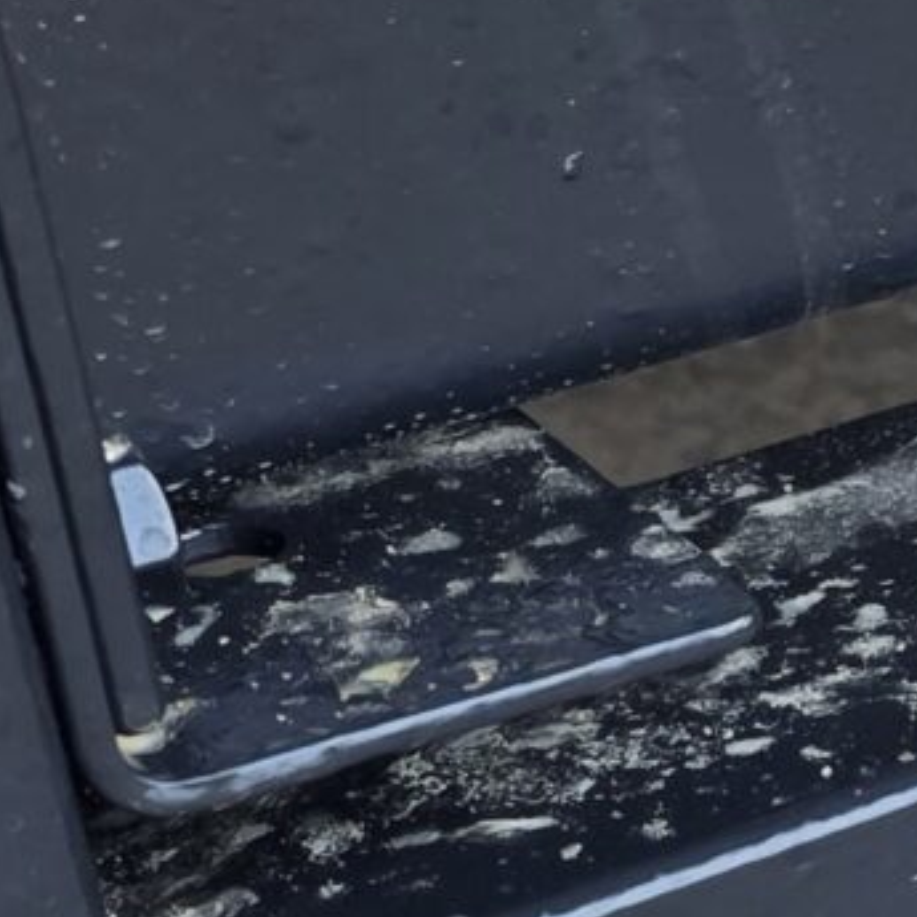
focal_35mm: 151
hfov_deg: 9.7
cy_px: 513
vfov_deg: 11.6
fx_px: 4526
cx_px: 2445
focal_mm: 6.25
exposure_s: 1/100
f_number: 1.7
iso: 160
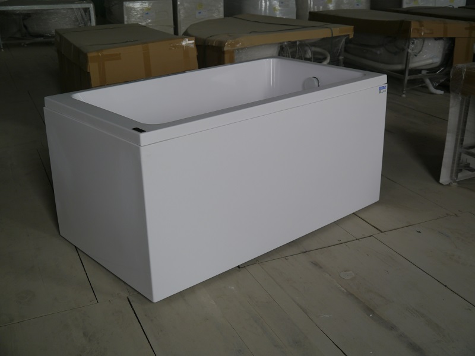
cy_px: 178
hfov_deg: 42.9
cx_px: 238
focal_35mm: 44
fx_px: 604
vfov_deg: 32.9
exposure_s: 1/80
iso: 160
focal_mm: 22
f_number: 4.4
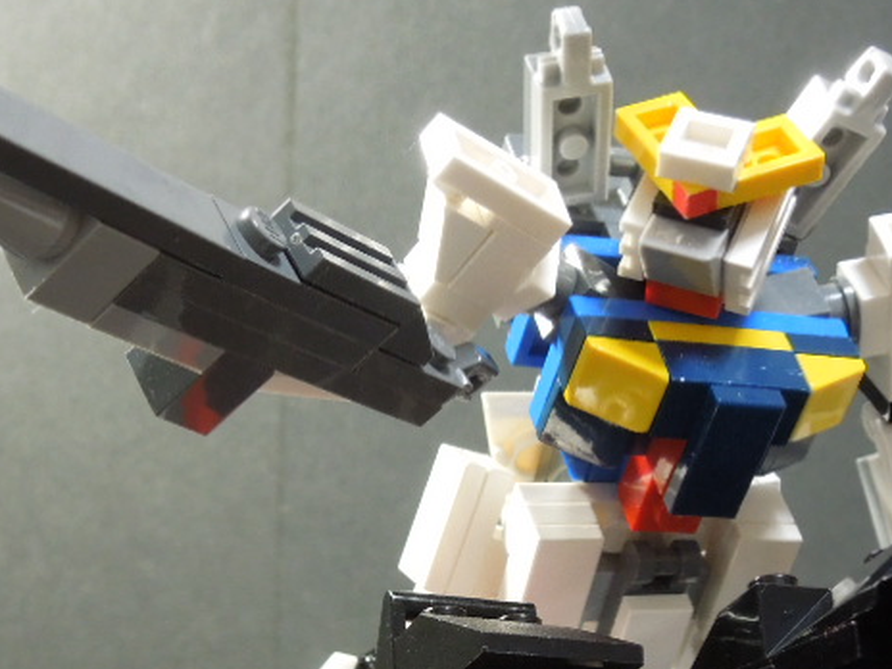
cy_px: 636
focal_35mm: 86
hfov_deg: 22.8
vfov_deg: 16.9
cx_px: 427
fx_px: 2216
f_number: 3.8
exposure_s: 1/13
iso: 400
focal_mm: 7
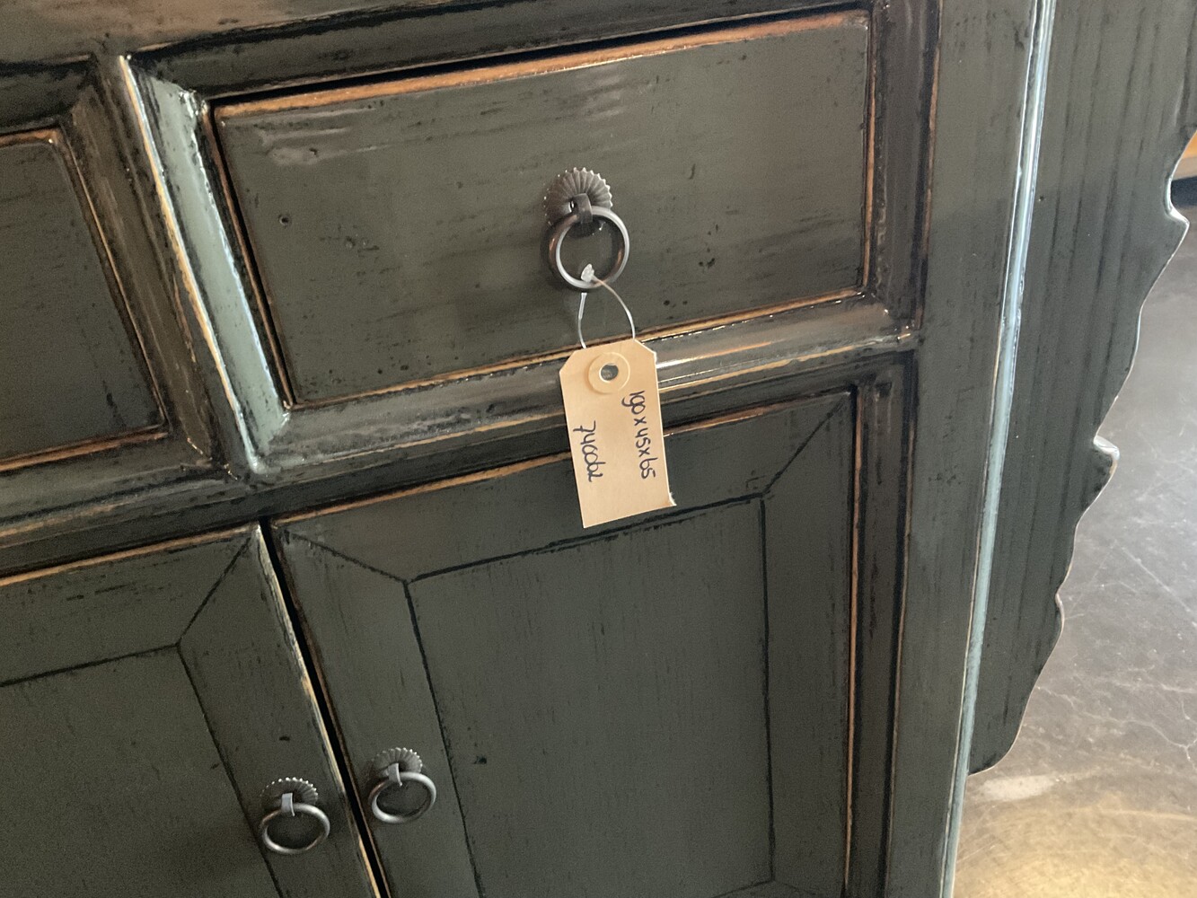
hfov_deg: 61.7
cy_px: 449
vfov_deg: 48.2
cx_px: 598
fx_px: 1003
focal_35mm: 29
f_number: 1.8
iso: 500
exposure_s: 1/25
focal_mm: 3
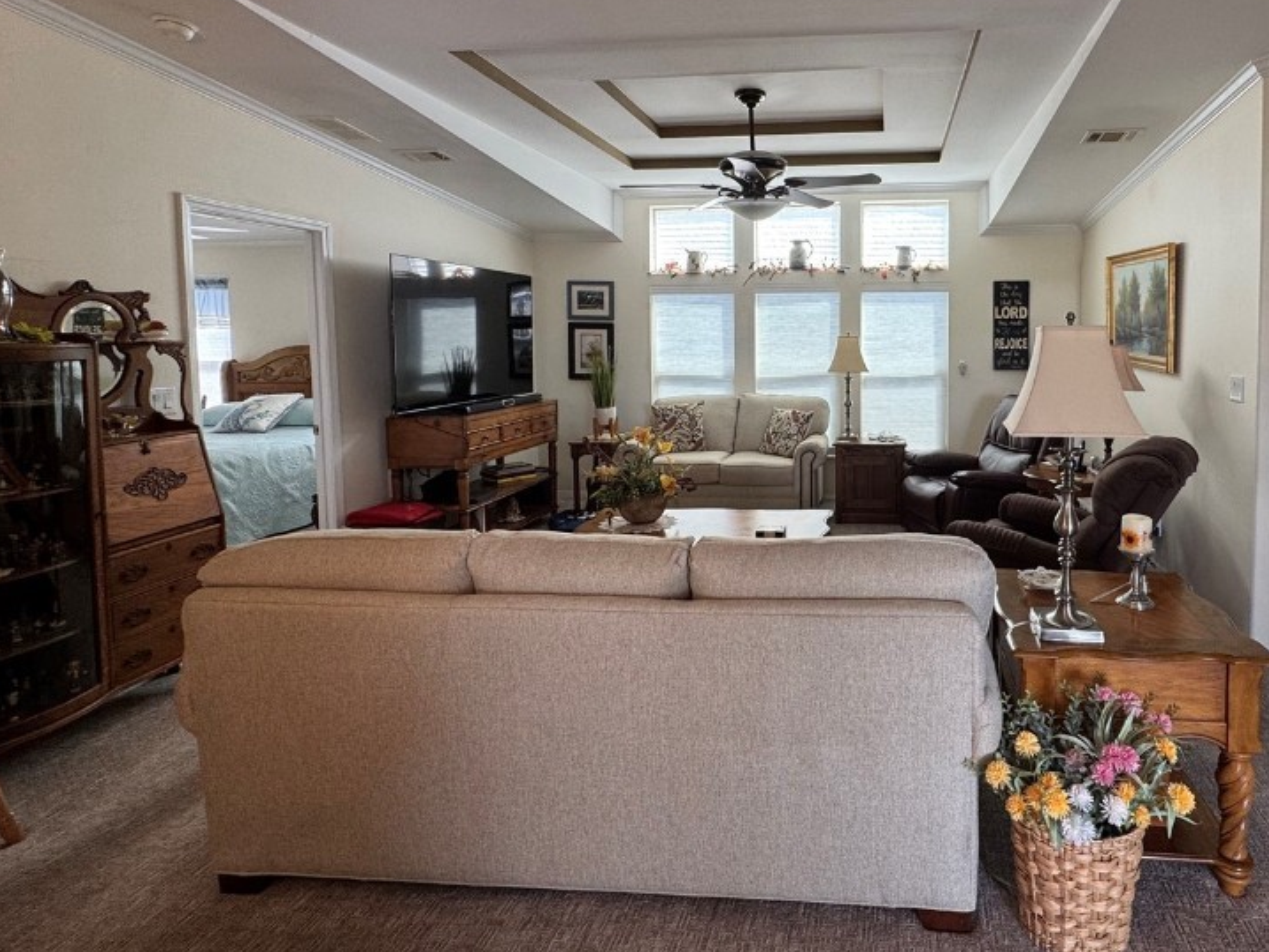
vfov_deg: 65.2
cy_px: 370
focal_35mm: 20
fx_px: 733
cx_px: 830
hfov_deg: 79.4
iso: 160
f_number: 2.2
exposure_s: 1/120
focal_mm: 2.22
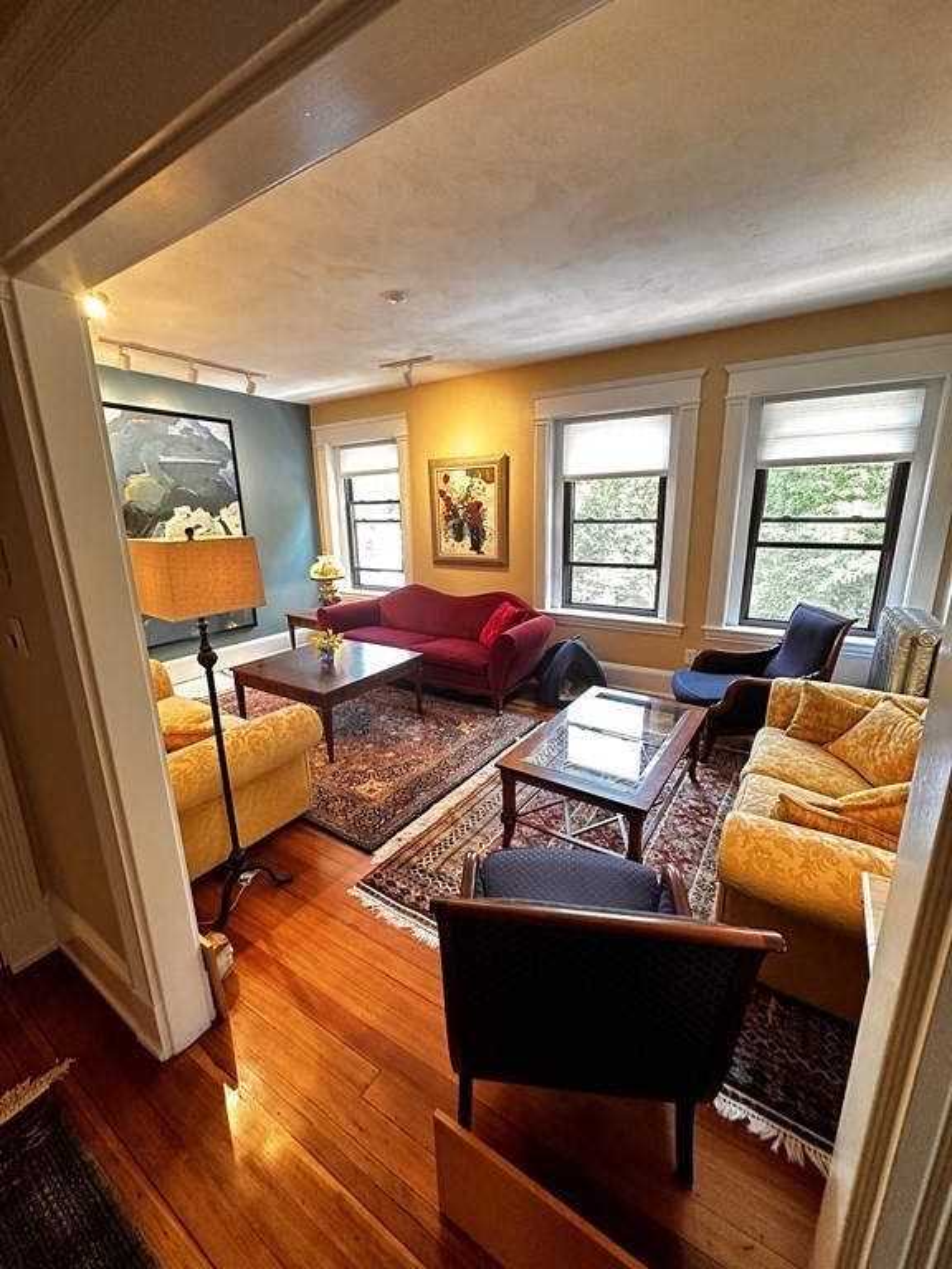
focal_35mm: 14
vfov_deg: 102.1
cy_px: 634
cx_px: 476
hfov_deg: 85.7
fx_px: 513
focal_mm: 2.22
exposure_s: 1/60
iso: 500
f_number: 2.2
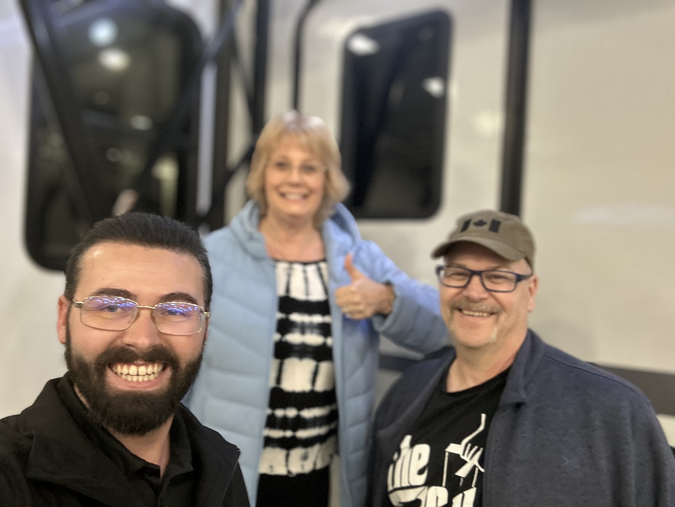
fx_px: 585
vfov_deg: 46.8
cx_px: 338
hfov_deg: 60.0
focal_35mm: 30
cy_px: 254
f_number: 1.9
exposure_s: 1/40
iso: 250
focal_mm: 2.69
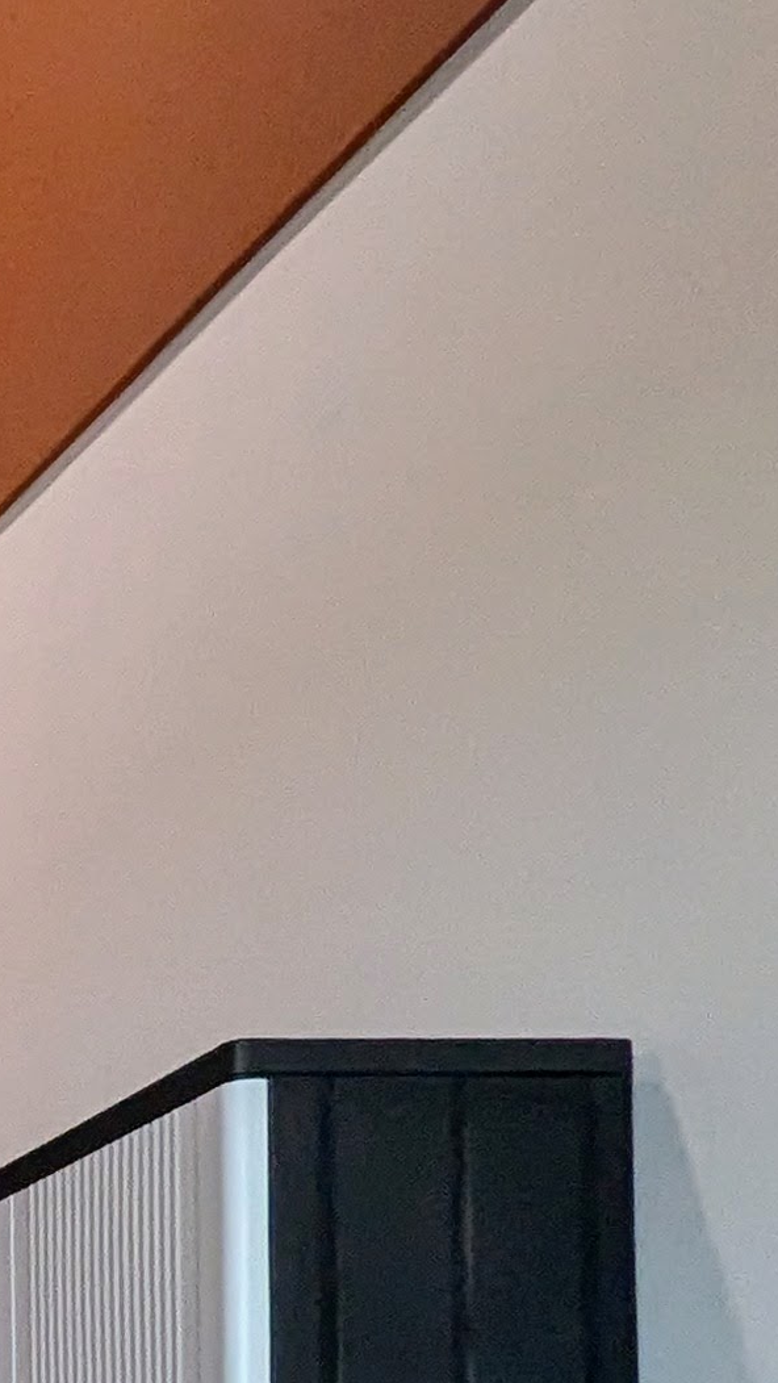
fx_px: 2016
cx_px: -1497
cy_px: 1933
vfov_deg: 28.5
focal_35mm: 55
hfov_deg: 11.9
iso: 376
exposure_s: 1/120
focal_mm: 1.95
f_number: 2.2
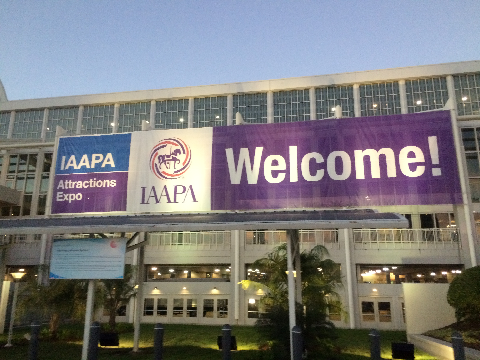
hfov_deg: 61.7
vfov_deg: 48.2
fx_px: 402
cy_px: 180
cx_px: 240
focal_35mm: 29
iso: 250
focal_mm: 4.15
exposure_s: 1/30
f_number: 2.2
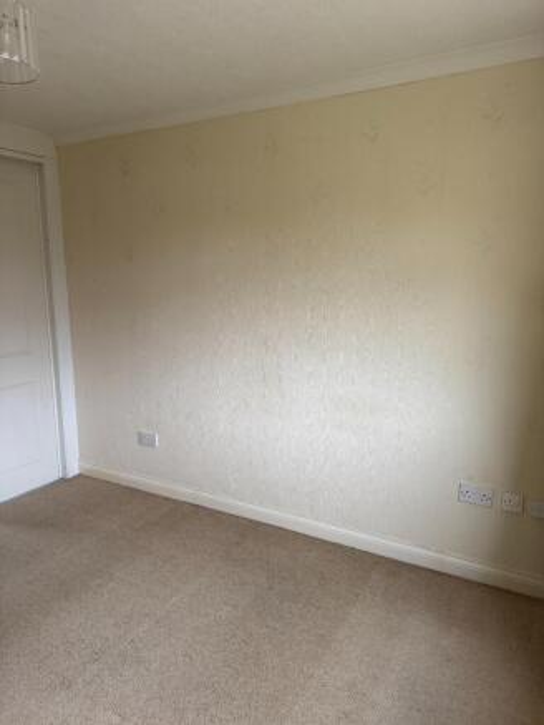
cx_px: 272
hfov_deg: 56.8
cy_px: 362
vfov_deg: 71.6
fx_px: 503
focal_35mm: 24
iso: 200
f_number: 1.78
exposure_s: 1/65
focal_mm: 6.76
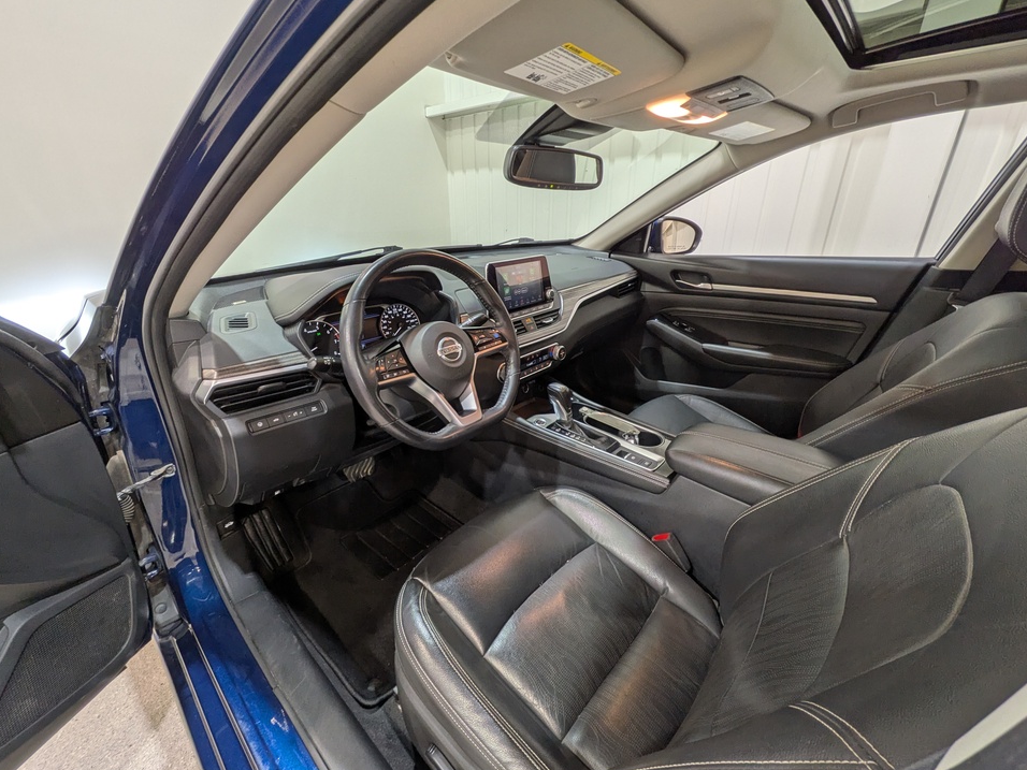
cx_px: 503
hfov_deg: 98.2
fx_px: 445
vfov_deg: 81.7
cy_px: 387
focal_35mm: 15
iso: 63
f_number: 2.2
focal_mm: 1.83
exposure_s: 1/50
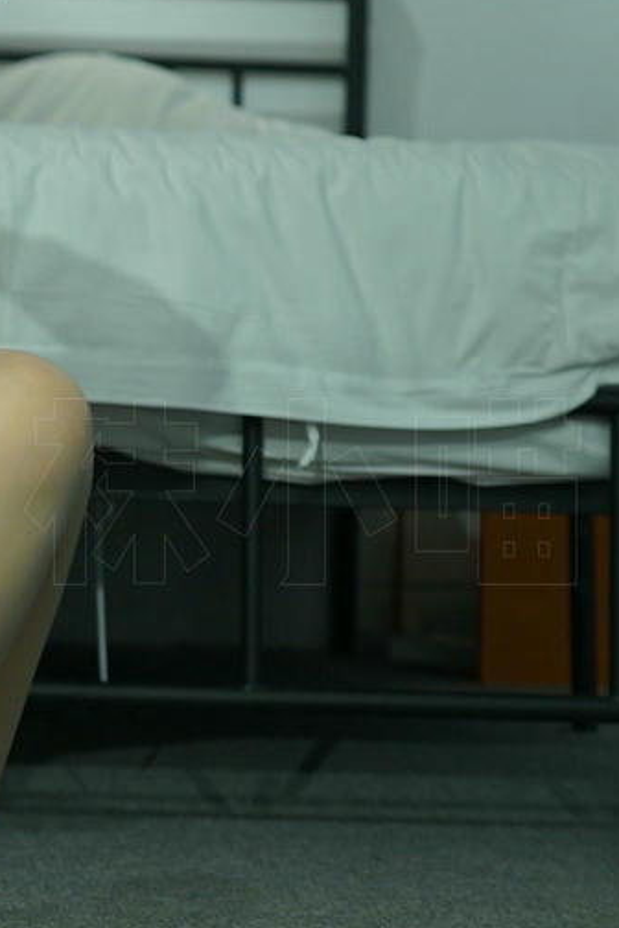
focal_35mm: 101
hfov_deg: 12.8
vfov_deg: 20.2
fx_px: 2605
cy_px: 468
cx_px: -337
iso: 200
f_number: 2
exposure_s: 1/320
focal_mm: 24
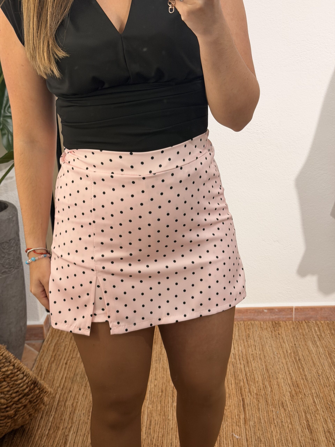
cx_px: 168
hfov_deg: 30.3
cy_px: 224
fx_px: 619
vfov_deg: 39.7
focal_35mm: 48
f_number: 1.78
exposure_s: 1/100
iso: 50
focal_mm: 6.76
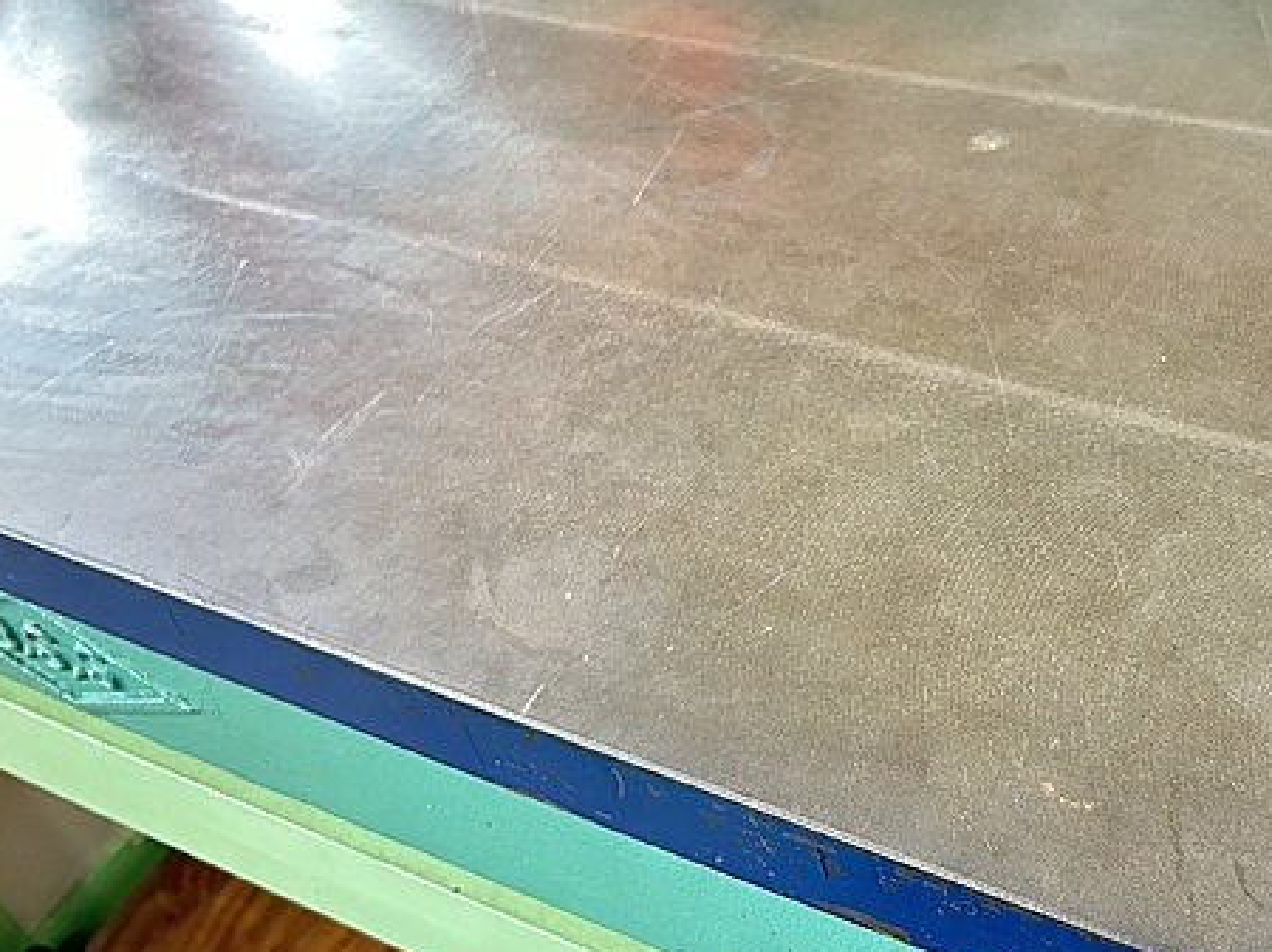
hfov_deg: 49.1
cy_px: 353
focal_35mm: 37
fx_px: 1359
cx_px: 876
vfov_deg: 38.4
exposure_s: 1/60
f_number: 1.5
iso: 400
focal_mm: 5.7
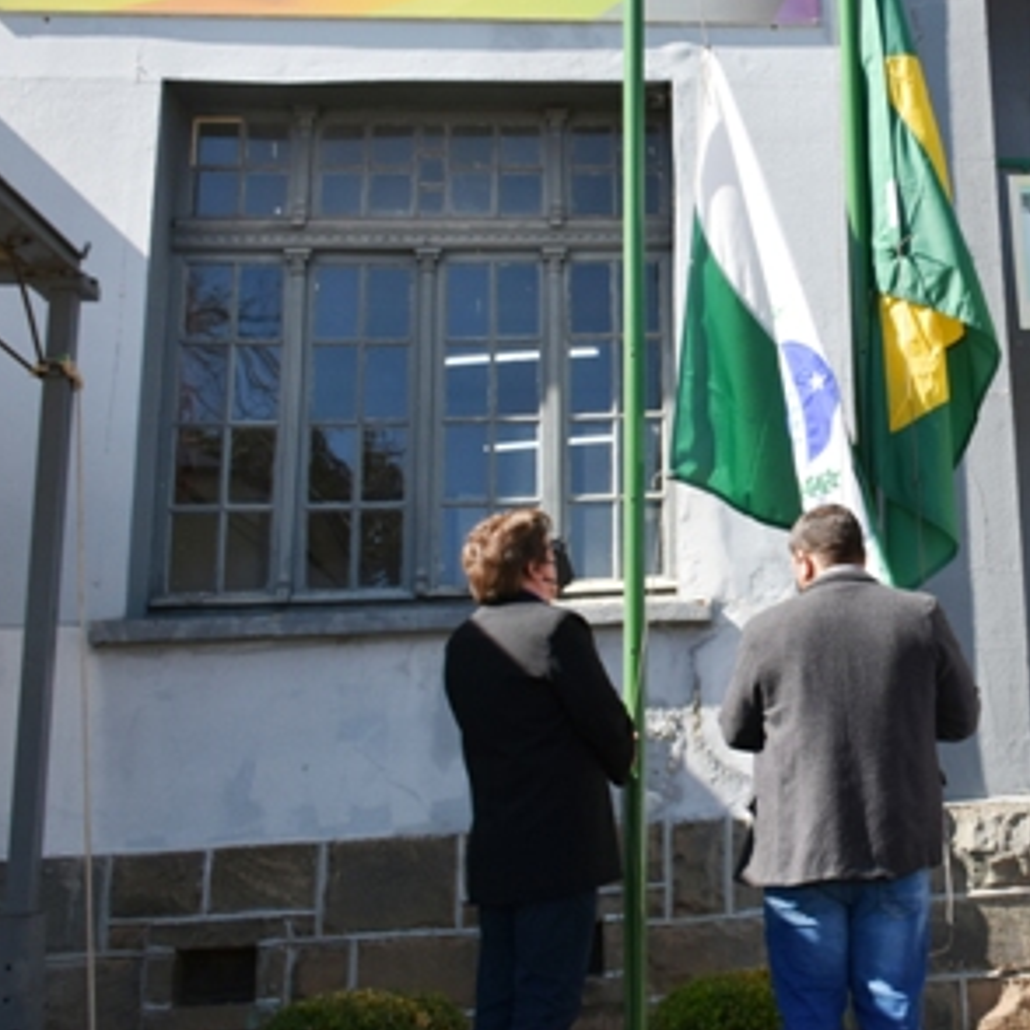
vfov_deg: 33.8
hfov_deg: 31.8
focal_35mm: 50
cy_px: 380
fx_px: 1683
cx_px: 988
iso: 250
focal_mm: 18
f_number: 8
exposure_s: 1/500
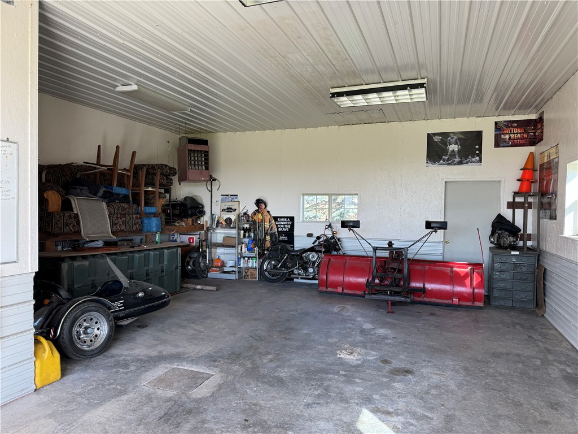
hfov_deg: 71.6
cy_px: 217
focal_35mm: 24
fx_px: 401
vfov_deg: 56.8
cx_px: 289
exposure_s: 1/186
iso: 64
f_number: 1.78
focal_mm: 6.76
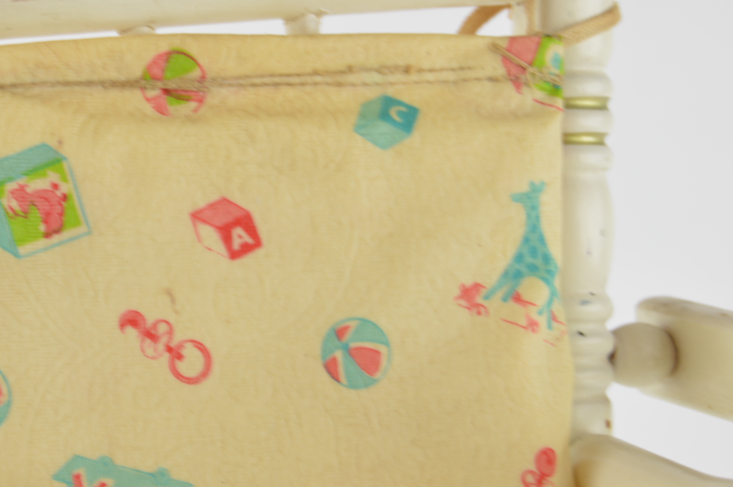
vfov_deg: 10.6
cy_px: 138
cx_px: 201
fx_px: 2624
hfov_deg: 15.8
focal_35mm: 129
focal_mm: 48
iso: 100
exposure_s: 1/25
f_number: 6.3
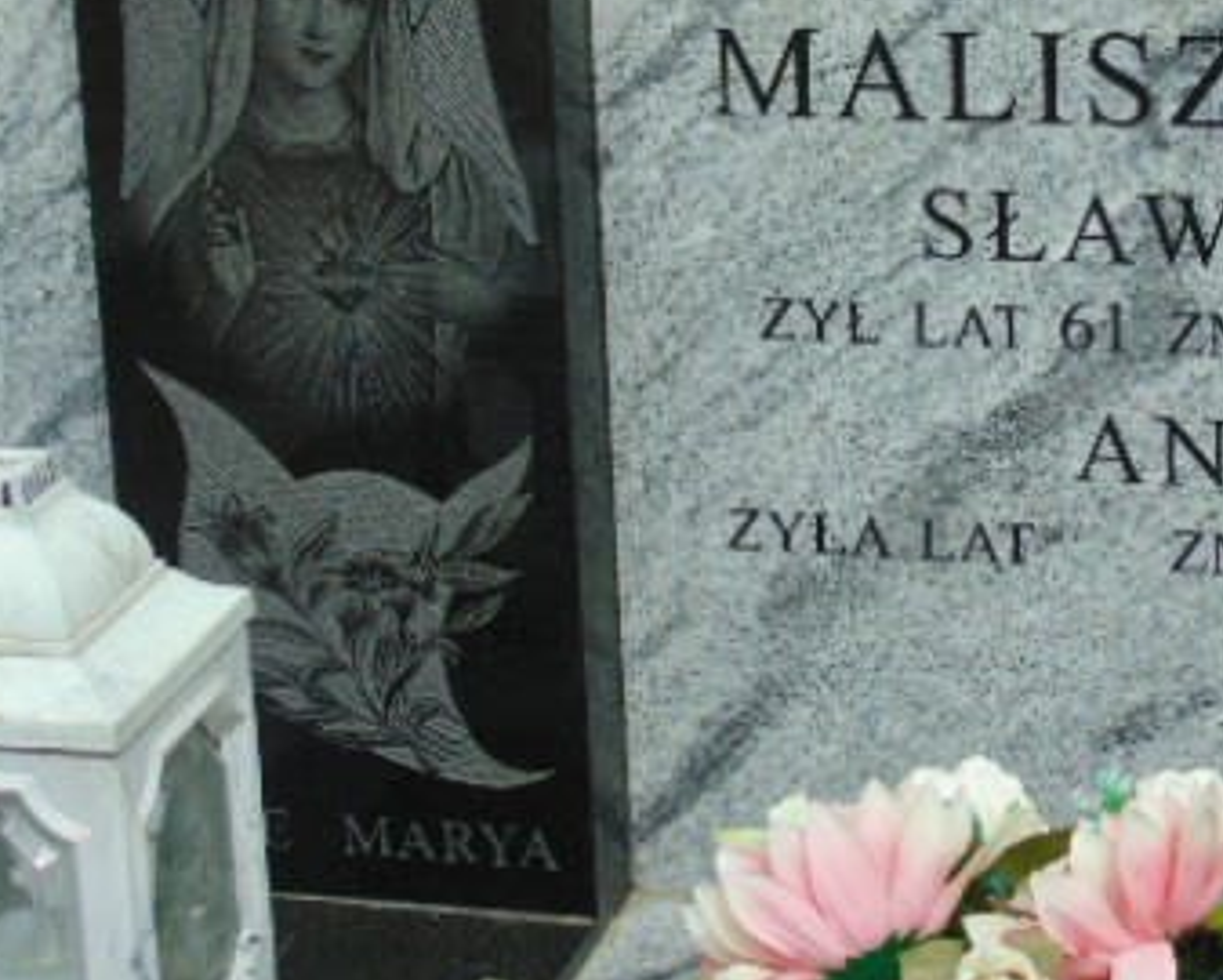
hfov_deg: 19.1
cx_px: 846
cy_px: 261
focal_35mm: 100
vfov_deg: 15.3
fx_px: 3622
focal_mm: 9.6
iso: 80
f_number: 4.3
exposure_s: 1/800
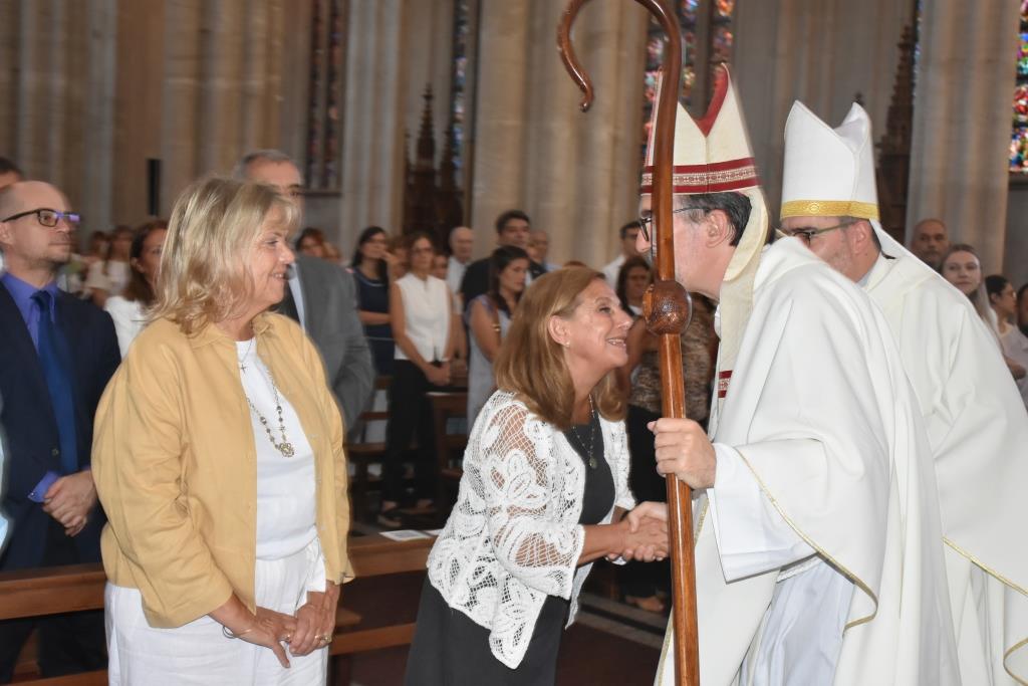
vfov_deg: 26.5
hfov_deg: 38.9
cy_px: 343
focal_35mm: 51
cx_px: 514
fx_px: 1456
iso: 1600
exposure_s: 1/80
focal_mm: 34
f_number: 5.6
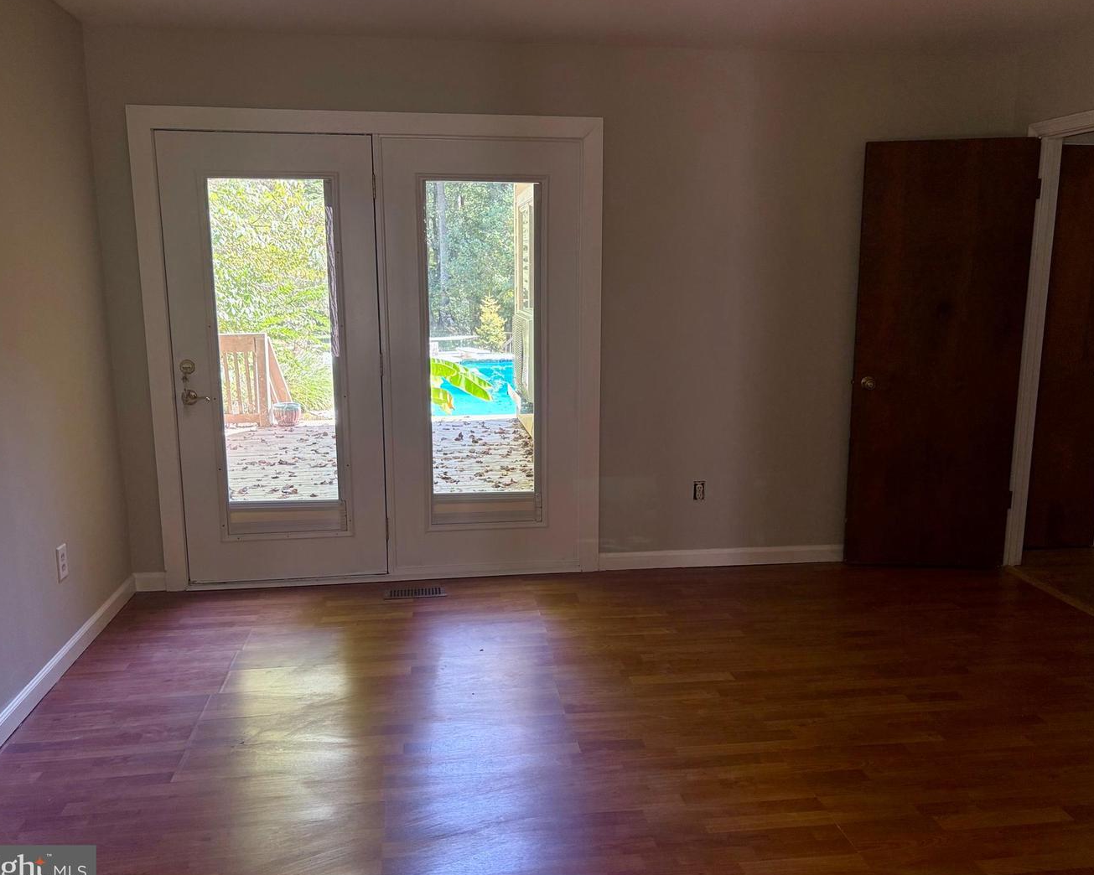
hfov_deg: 62.2
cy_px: 441
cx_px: 552
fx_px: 907
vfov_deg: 51.5
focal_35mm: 28
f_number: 1.6
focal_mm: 5.96
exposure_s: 1/132
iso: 64
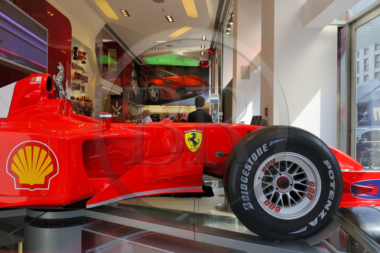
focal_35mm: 24
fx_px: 253
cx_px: 190
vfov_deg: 53.1
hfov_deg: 73.8
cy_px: 126
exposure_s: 1/125
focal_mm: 24
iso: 200
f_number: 6.3
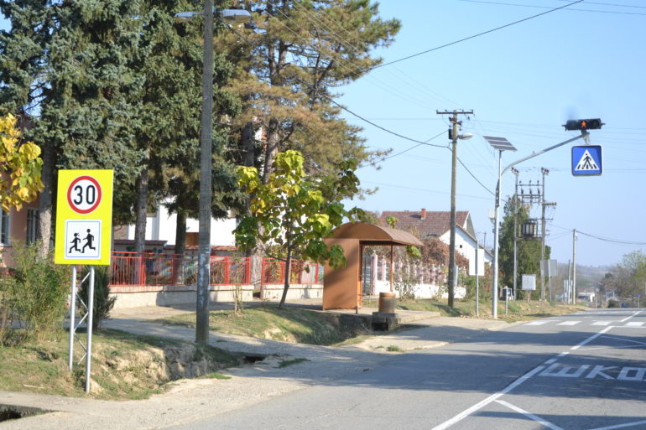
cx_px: 323
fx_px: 1211
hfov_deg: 29.9
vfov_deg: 20.2
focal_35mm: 68
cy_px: 215
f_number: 6.3
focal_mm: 45
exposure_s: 1/160
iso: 100
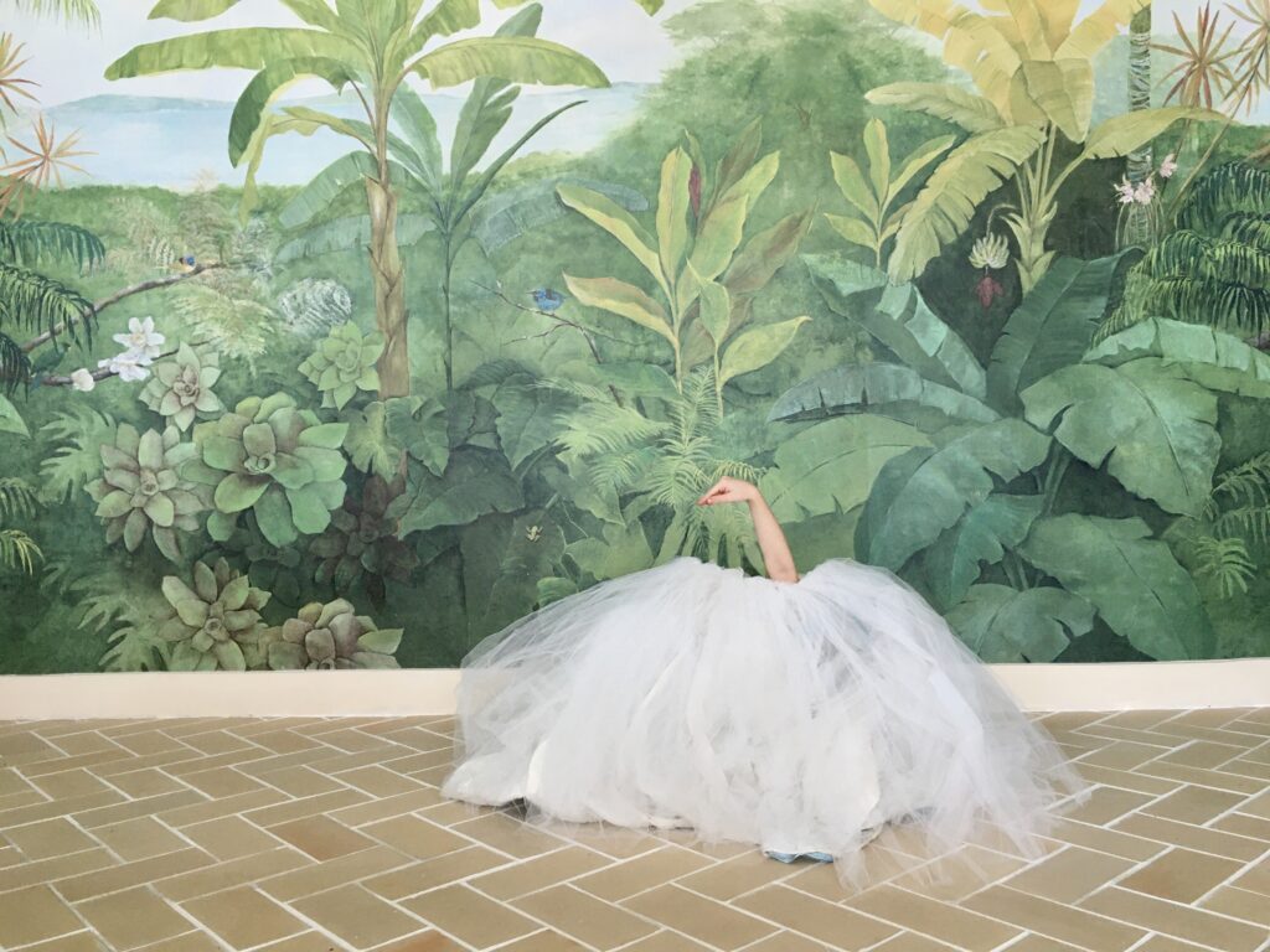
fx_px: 1064
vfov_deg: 48.2
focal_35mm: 29
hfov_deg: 61.7
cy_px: 476
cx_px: 635
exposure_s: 1/30
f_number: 2.2
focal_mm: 4.15
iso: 80
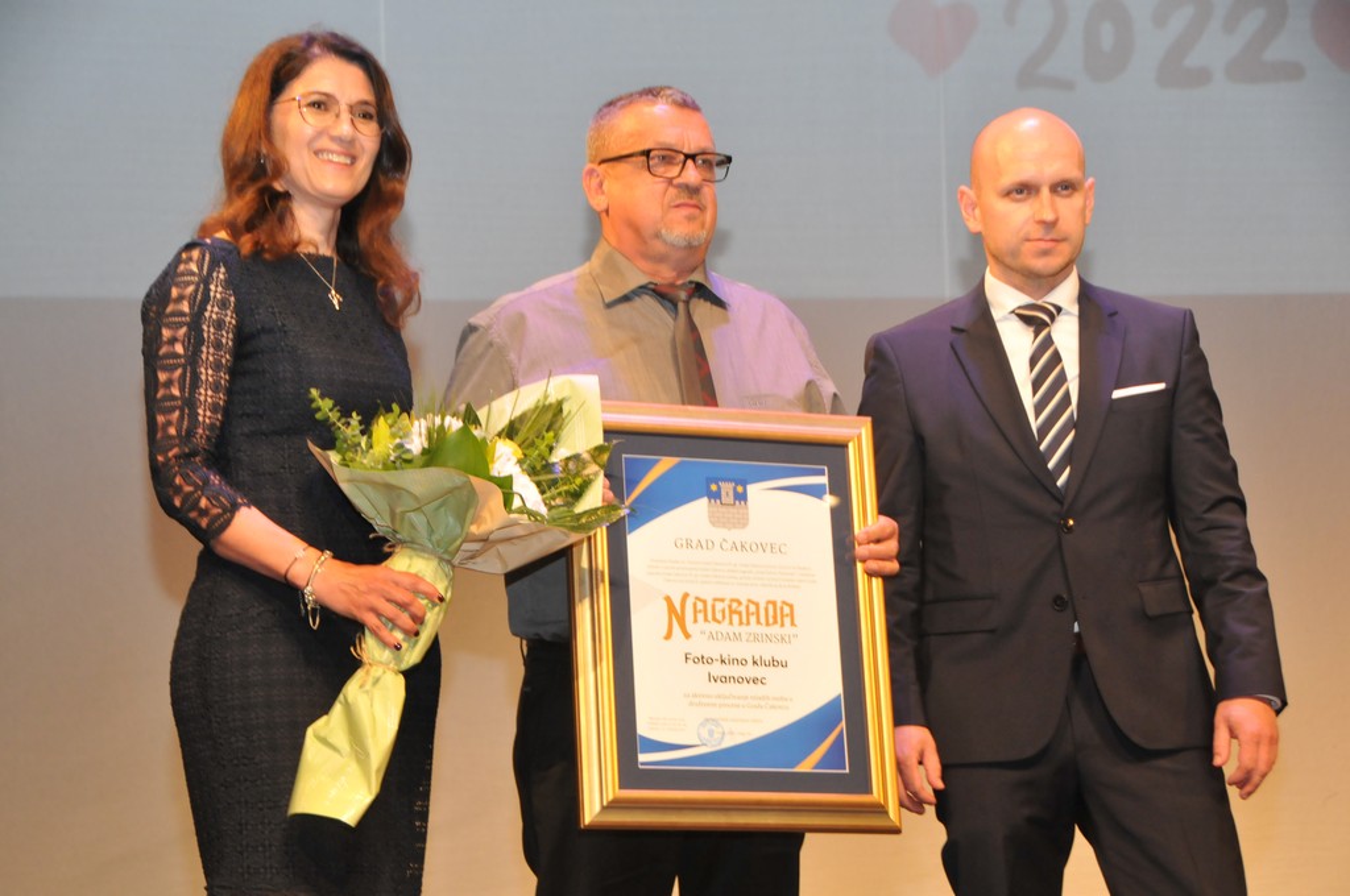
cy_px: 448
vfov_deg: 16.5
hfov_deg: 24.6
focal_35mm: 82
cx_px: 675
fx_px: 3090
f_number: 5.6
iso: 900
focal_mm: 55
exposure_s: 1/30
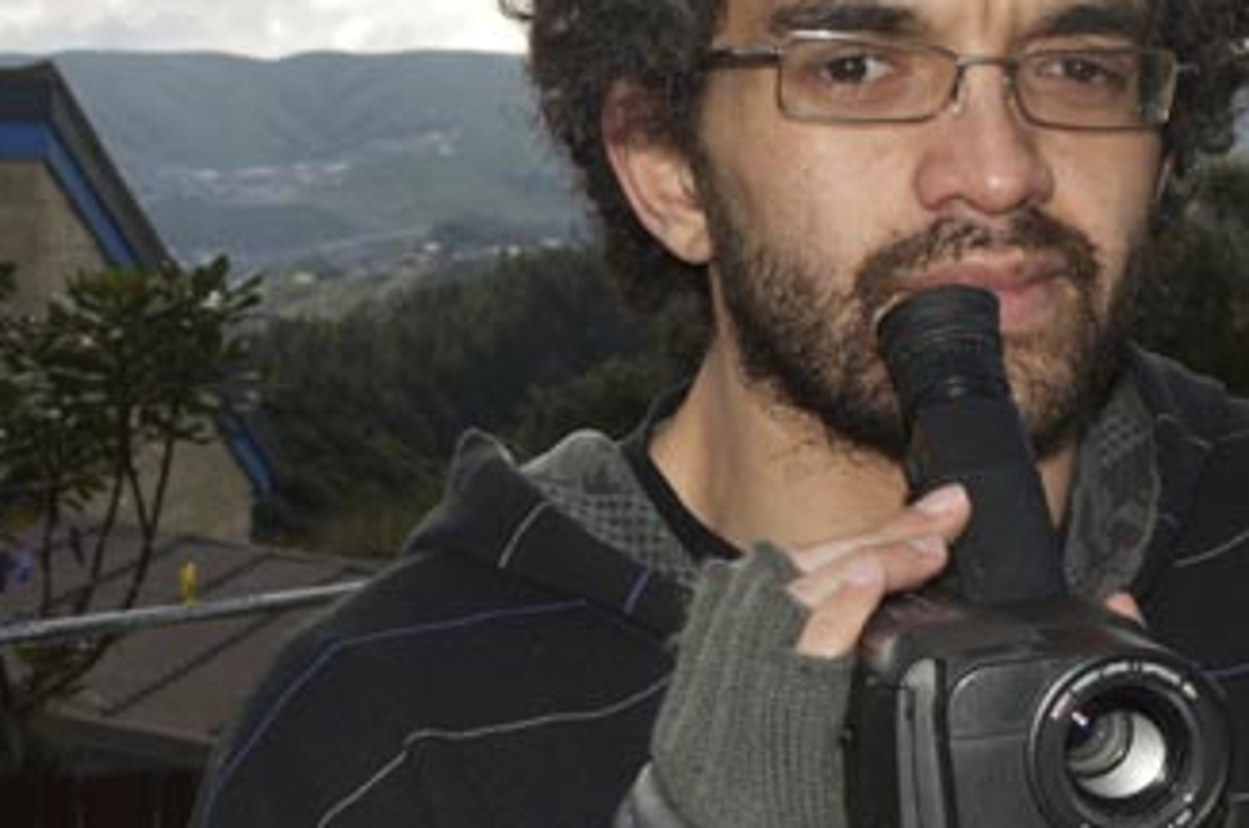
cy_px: 316
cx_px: 1000
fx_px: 3636
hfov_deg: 19.3
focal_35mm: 105
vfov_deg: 13.0
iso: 200
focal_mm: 38
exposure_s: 1/125
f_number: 11
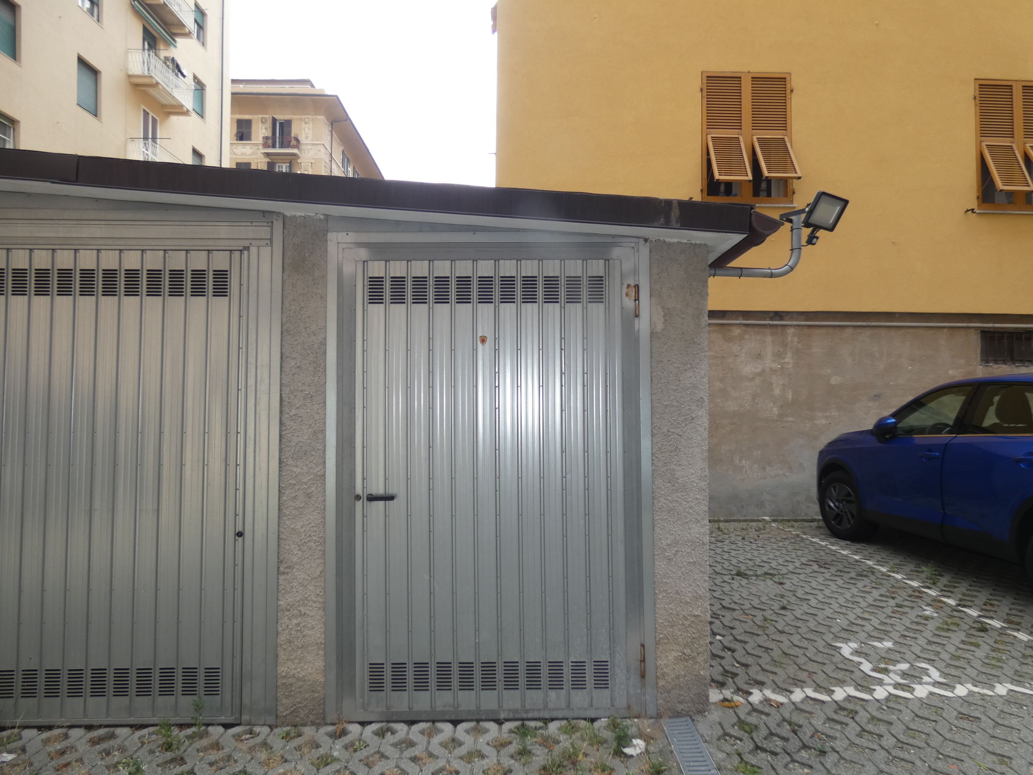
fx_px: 597
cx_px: 516
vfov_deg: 66.0
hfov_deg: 81.7
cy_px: 388
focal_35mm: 20
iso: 80
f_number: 2.8
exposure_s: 1/400
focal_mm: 3.6
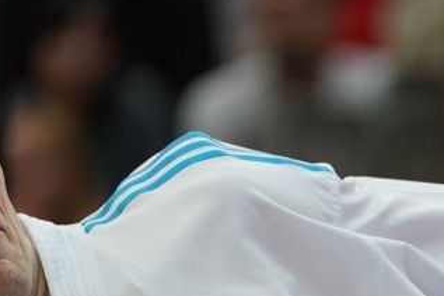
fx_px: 13645
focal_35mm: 1107
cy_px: 676
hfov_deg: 1.9
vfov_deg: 1.2
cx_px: 731
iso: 1250
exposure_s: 1/1000
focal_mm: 195
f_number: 2.8
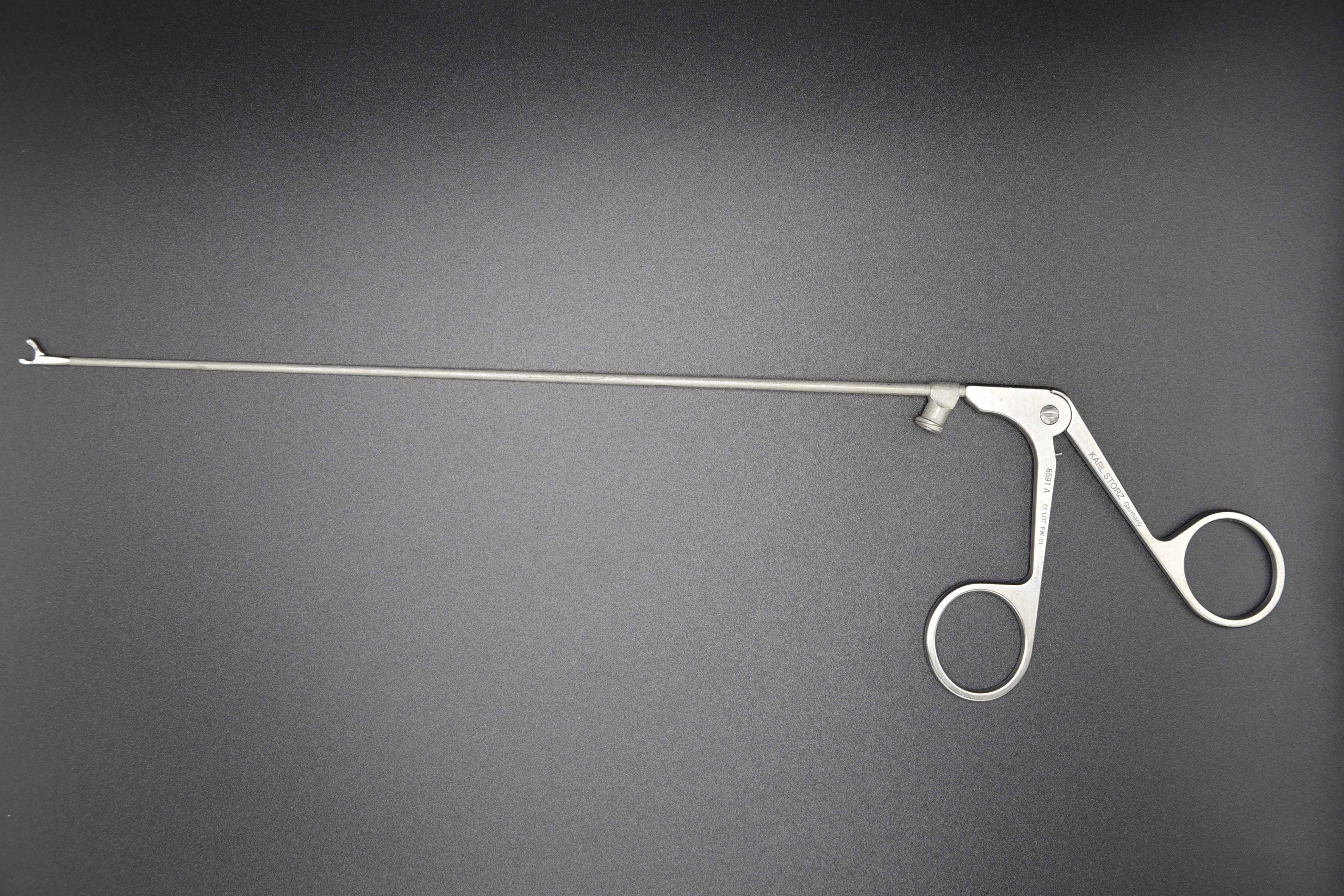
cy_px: 448
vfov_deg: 29.2
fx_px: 1717
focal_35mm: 46
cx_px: 672
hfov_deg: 42.7
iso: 400
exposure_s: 1/125
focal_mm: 46
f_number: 5.6
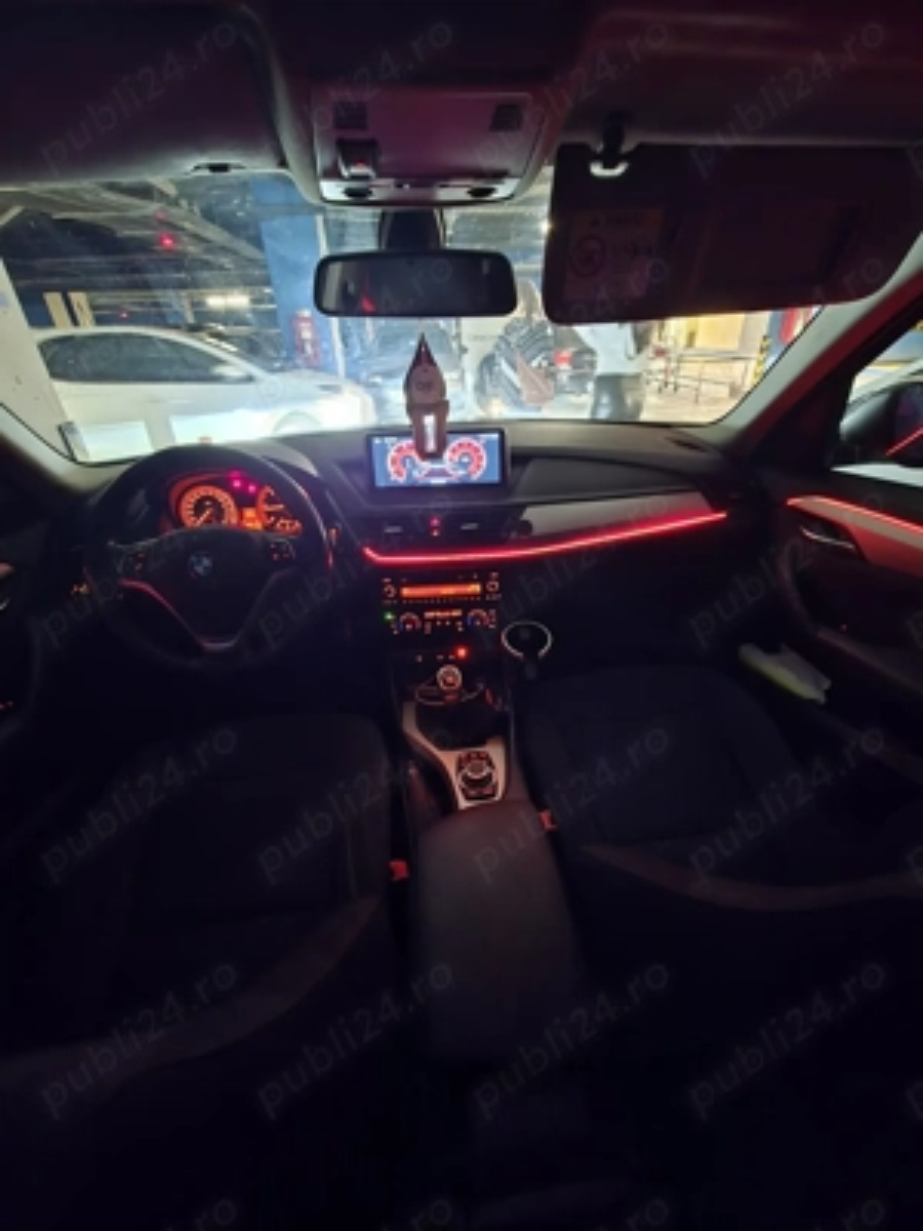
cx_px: 462
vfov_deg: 106.2
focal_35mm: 13
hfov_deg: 89.9
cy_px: 616
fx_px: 462
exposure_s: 1/8.33
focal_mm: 2.2
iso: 1600
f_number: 1.9
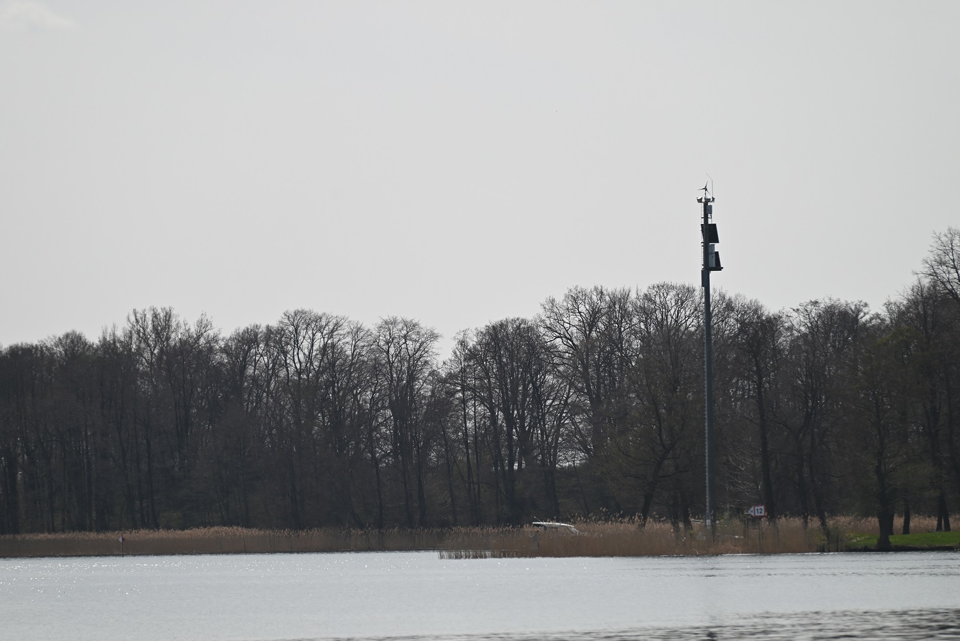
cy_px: 320
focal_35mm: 300
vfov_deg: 4.6
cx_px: 480
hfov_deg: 6.9
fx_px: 8002
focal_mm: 300
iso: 100
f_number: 5.6
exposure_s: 1/1000
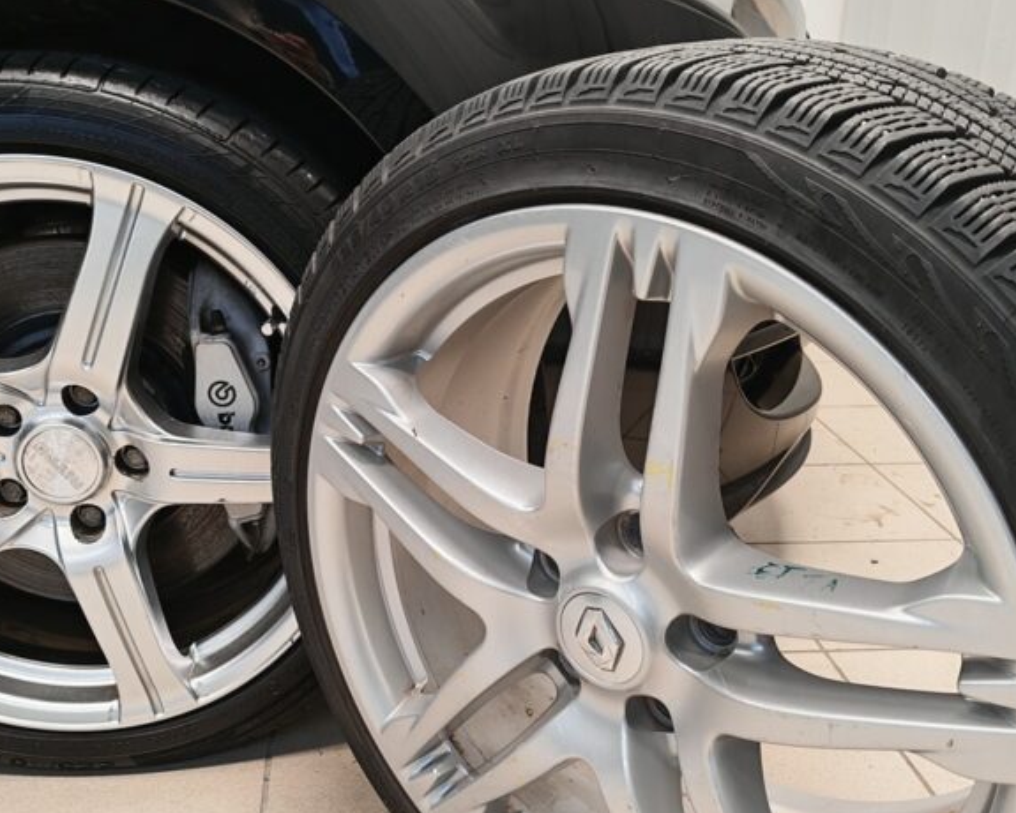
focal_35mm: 40
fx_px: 1203
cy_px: 502
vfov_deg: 37.1
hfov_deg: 45.8
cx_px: 497
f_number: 1.6
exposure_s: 1/50
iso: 100
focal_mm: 5.4
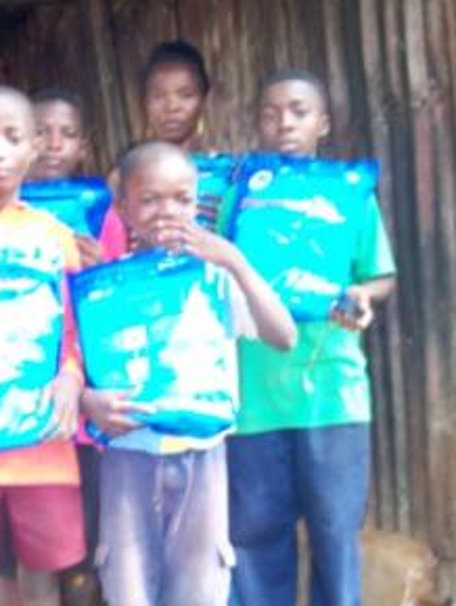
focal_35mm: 54
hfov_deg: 26.8
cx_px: 130
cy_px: 430
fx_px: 947
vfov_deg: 35.0
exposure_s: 1/40
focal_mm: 6.2
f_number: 3.5
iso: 400
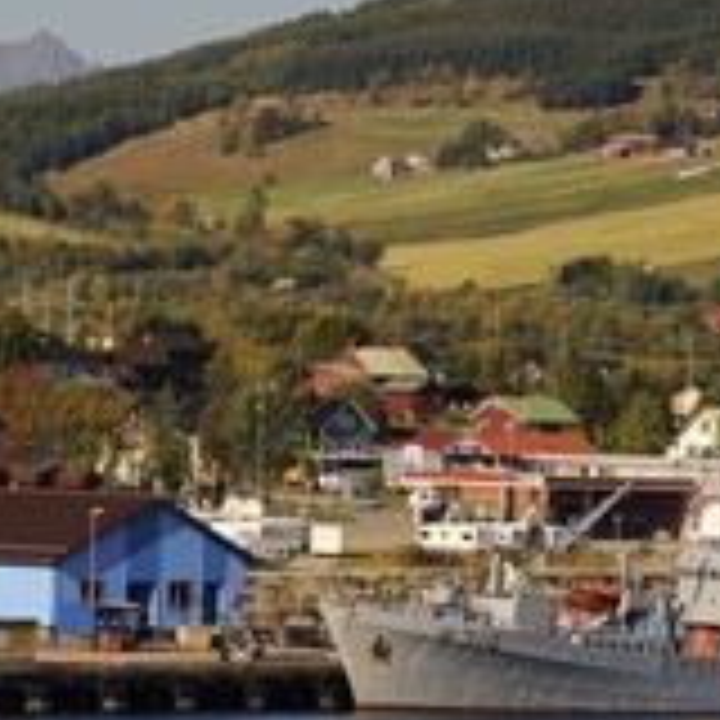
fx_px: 10519
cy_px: 320
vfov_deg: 3.9
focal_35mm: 447
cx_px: 220
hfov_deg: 3.9
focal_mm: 200
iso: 200
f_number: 9
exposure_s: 1/320
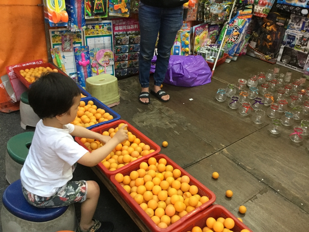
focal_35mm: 31
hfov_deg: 58.4
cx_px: 154
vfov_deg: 45.4
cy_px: 116
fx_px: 277
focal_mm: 3.3
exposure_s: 1/30
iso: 125
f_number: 2.4
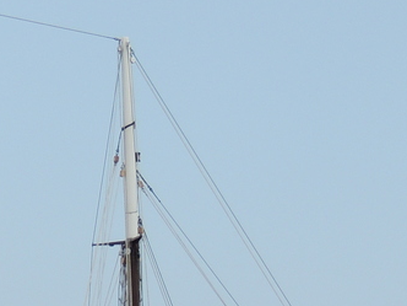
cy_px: 356
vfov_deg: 3.2
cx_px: -222
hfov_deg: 4.3
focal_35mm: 462
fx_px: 5432
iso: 100
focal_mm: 21.4
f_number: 4.2
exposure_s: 1/800
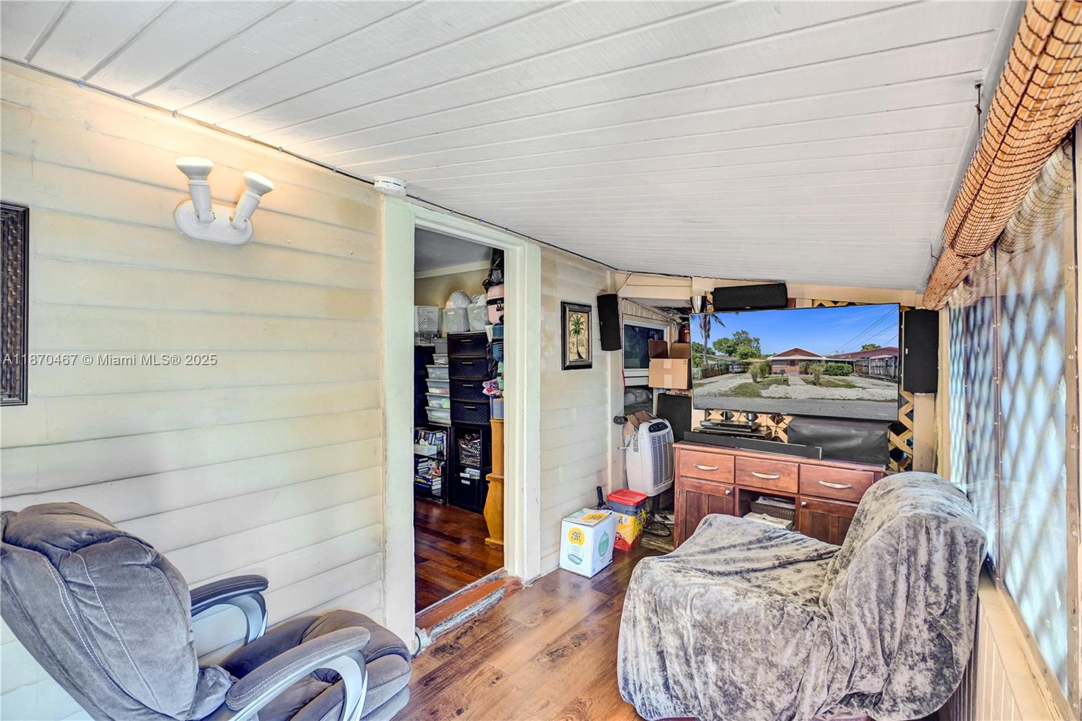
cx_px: 541
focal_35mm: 16
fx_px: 481
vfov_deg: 73.7
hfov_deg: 96.7
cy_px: 360
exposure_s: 1/80
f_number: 4
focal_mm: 16
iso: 2000
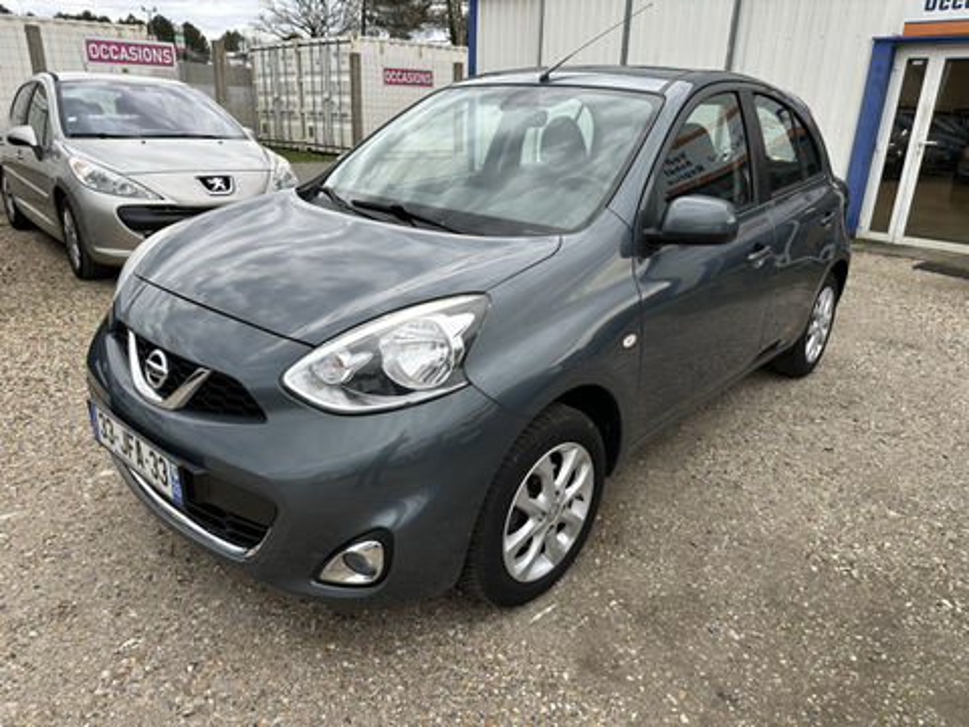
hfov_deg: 71.6
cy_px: 364
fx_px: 672
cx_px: 484
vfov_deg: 56.8
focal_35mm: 24
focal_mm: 6.86
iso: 64
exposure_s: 1/193
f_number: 1.78
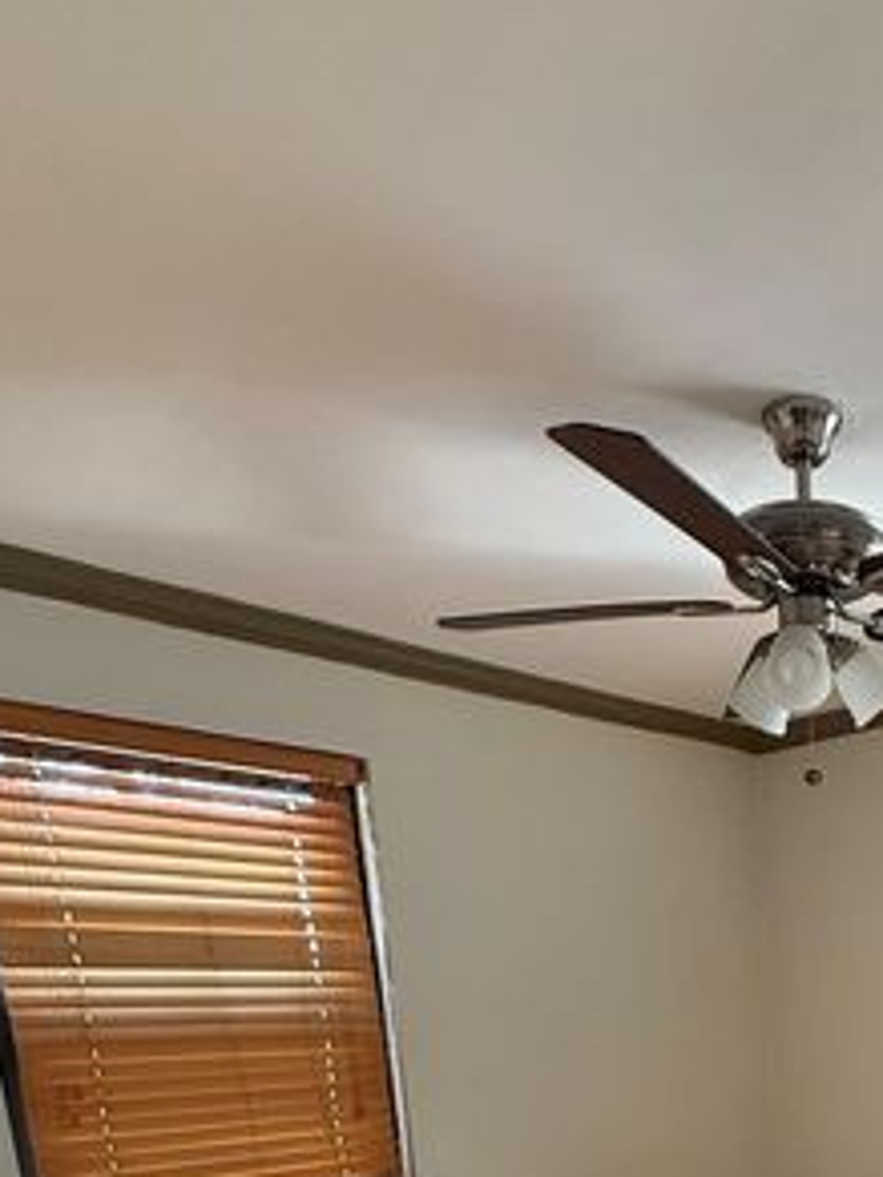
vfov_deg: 44.8
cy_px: 1260
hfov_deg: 39.4
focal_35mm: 32
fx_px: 1088
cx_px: 867
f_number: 2.2
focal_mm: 2.22
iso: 400
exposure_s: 1/60
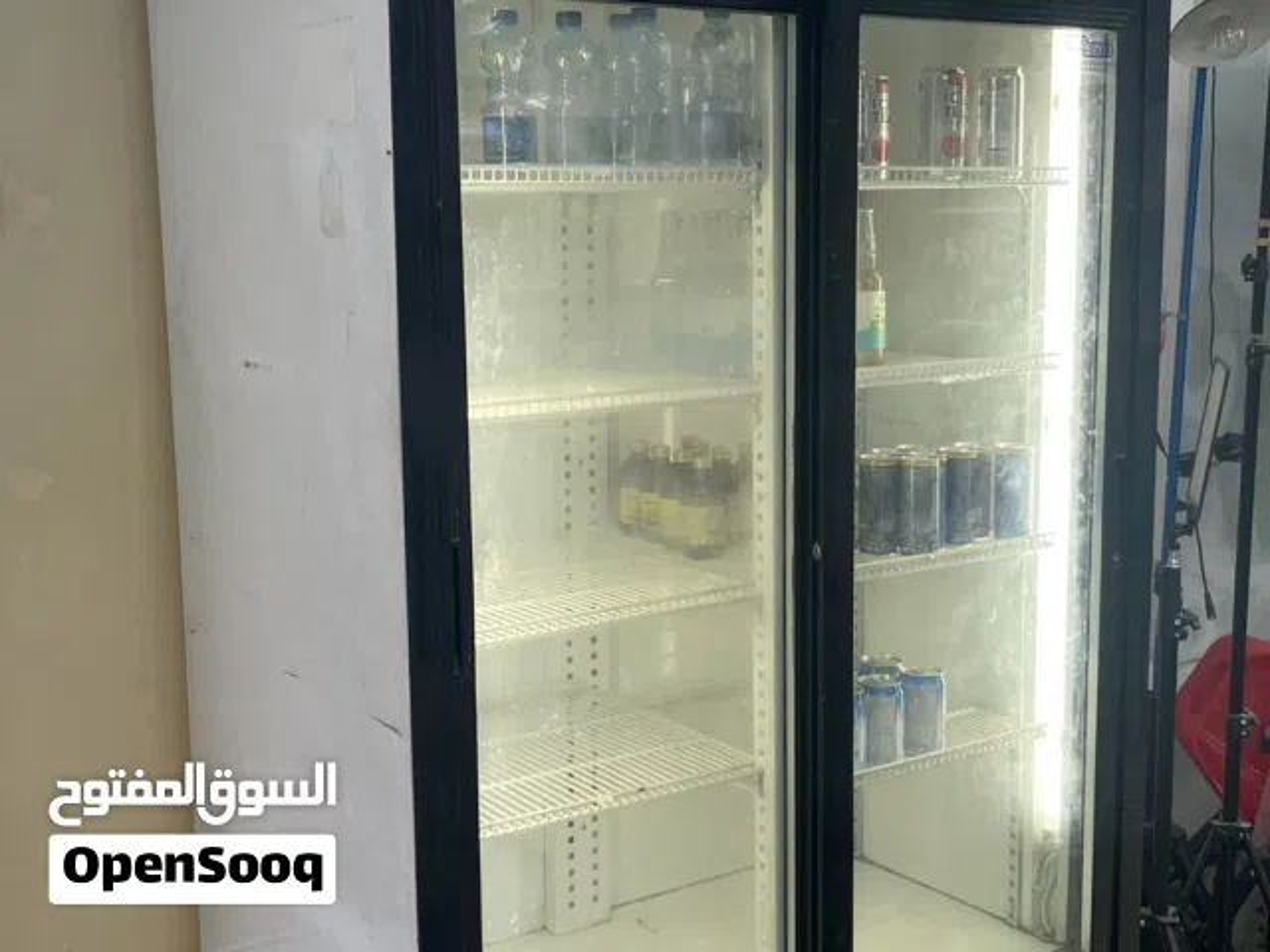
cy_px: 476
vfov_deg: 53.1
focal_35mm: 26
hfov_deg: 67.3
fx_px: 954
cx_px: 635
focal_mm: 4.2
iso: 64
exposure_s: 1/100
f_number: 1.6
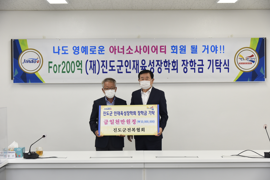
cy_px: 90
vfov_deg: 23.4
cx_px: 135
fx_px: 435
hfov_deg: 34.5
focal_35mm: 58
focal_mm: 58
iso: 800
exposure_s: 1/125
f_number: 5
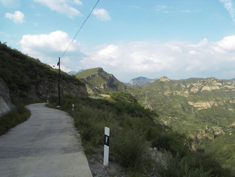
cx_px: 118
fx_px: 163
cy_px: 88
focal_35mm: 24
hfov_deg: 71.6
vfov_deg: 56.8
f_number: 7.3
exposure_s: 1/200
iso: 80
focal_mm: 4.3
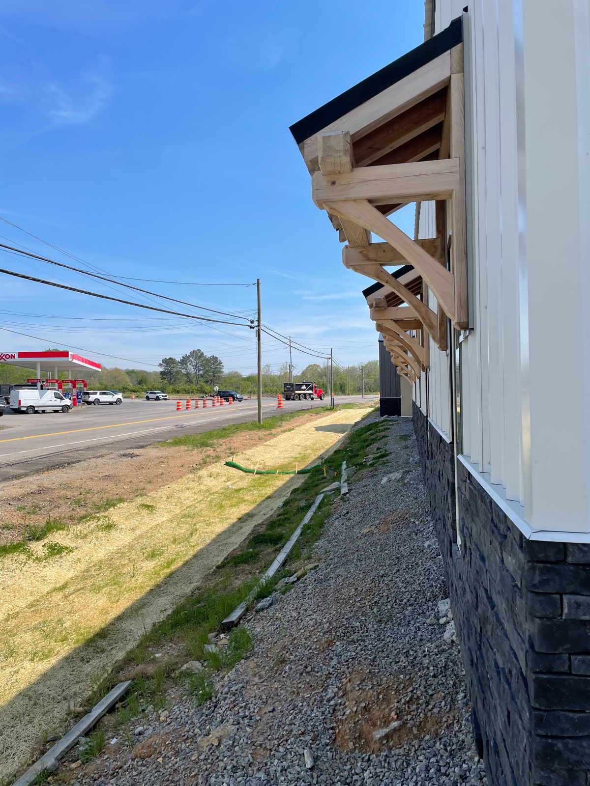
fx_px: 591
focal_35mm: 26
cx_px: 295
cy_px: 393
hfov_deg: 53.1
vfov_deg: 67.3
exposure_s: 1/3300
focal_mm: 4.2
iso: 32
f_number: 1.6
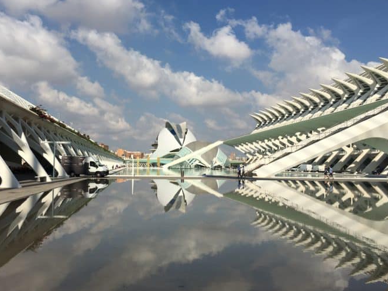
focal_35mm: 35
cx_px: 174
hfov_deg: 52.5
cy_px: 143
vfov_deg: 40.7
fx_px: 392
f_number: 2.2
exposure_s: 1/3344
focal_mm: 4.15
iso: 25
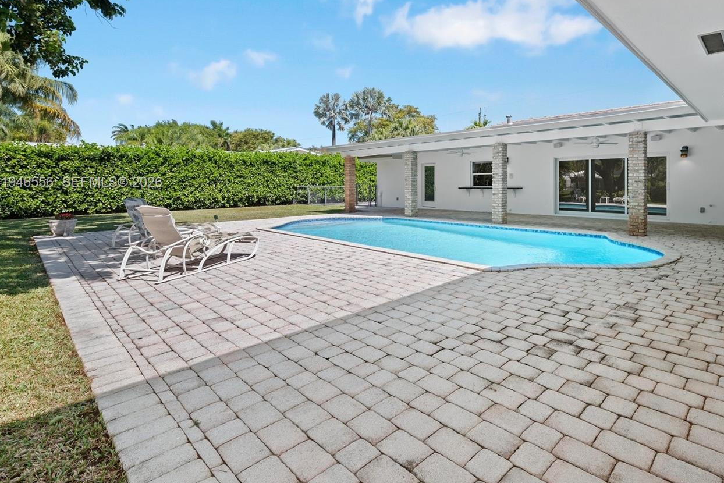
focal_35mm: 18
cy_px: 184
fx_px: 362
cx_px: 447
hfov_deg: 88.4
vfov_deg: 66.5
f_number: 4.5
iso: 100
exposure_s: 1/80
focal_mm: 14
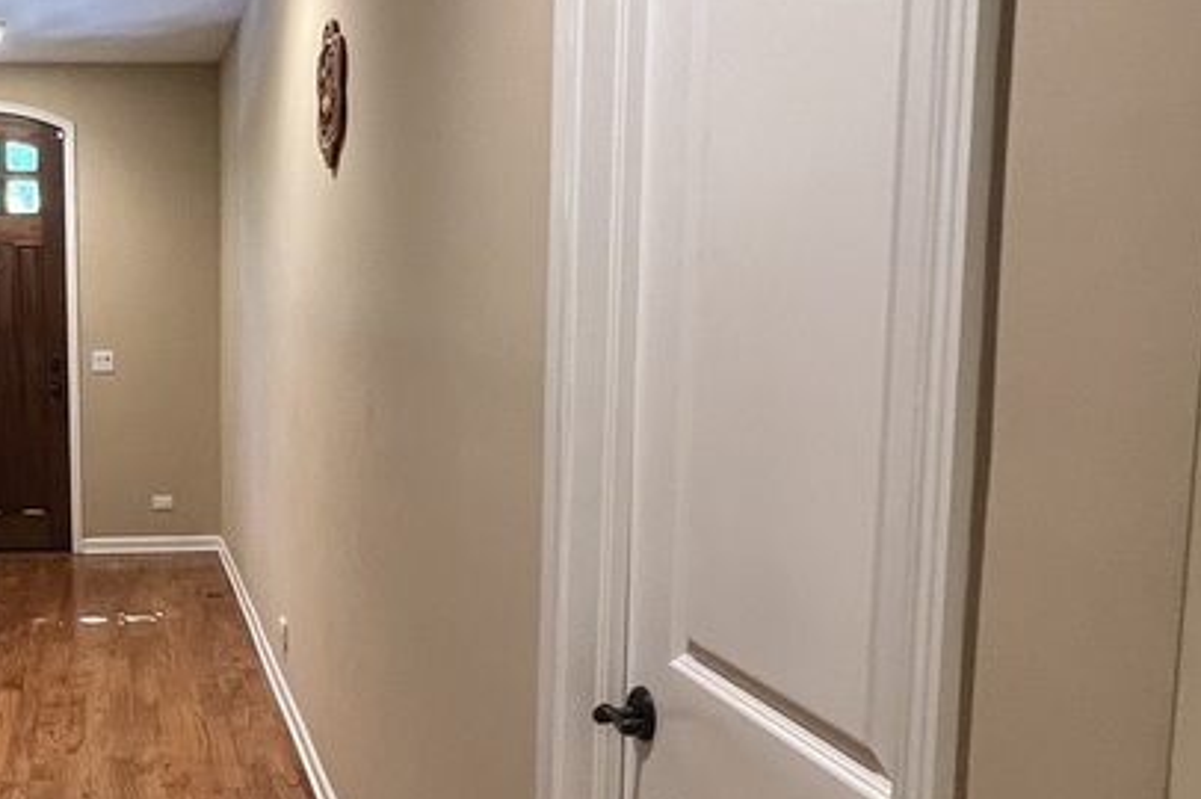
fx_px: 1200
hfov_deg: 49.0
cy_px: 444
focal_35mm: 36
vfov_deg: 36.8
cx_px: 186
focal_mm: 1.57
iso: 320
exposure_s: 1/60
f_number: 1.8
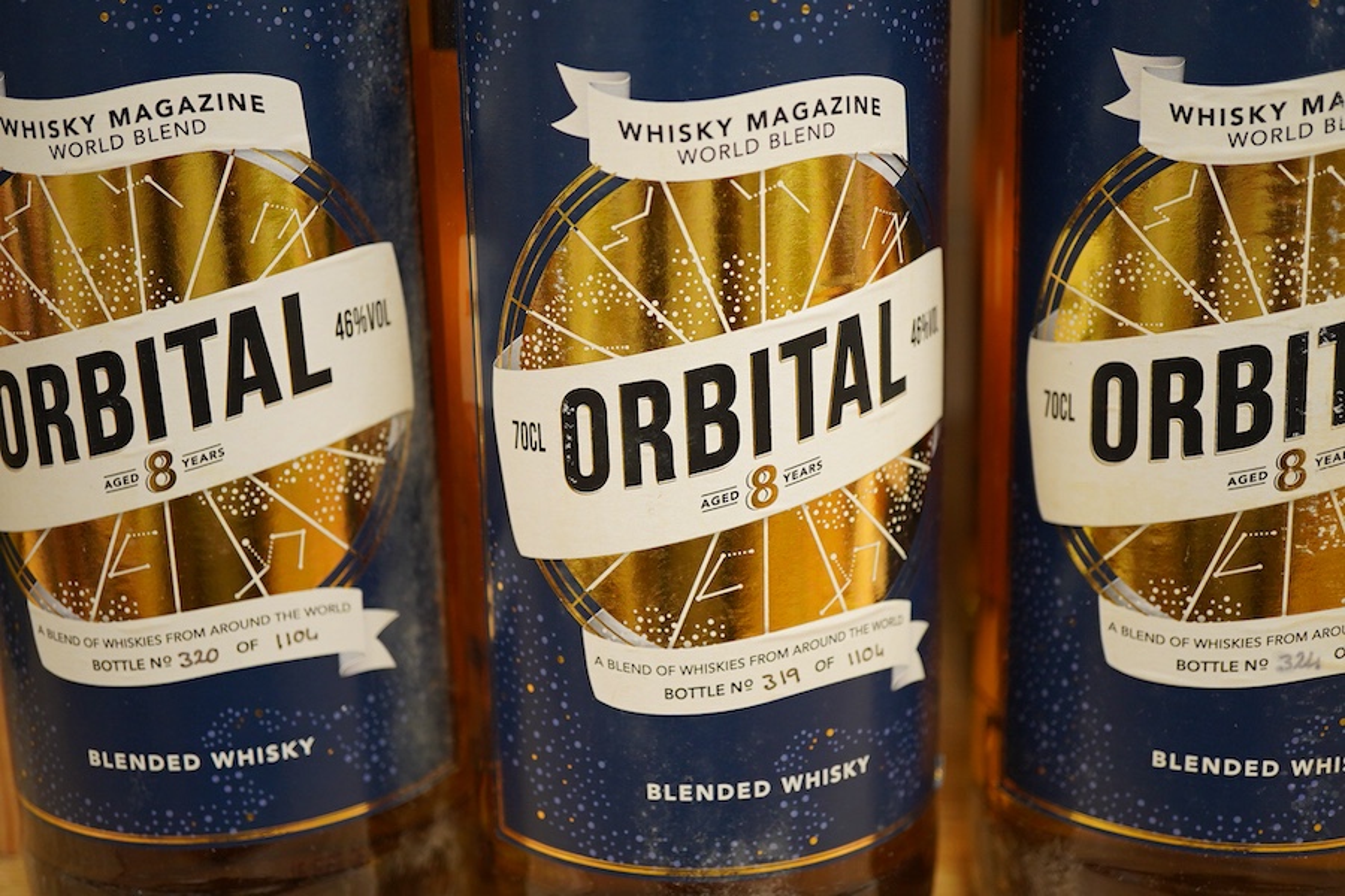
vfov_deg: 29.9
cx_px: 672
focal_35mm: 45
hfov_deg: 43.6
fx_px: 1681
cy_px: 448
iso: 800
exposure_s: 1/125
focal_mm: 30
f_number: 4.5
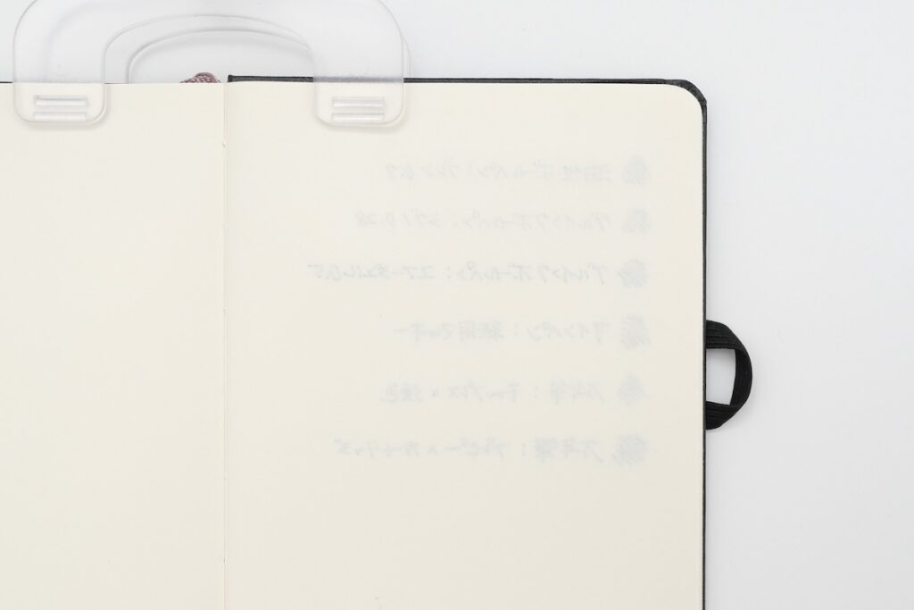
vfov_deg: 37.9
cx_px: 457
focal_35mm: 35
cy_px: 305
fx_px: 889
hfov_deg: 54.4
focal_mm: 23
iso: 1250
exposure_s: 1/60
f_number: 5.6
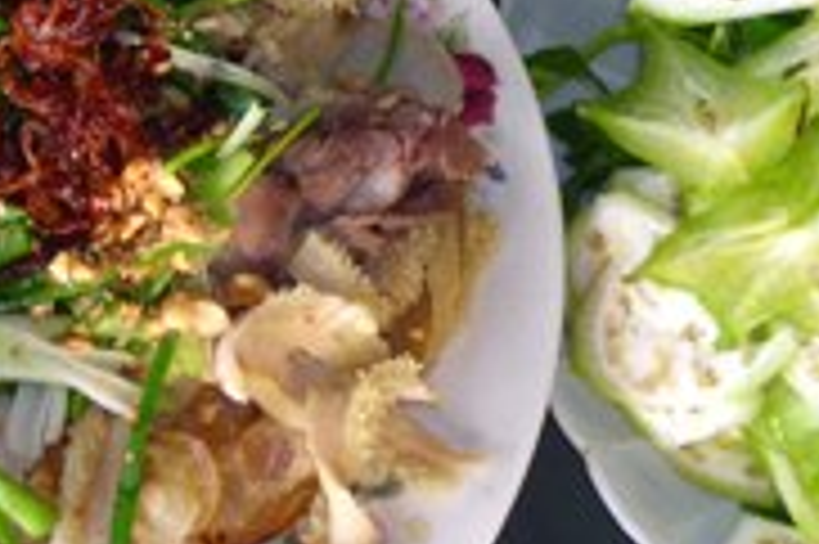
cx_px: 428
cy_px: 45
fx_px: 1977
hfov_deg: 23.4
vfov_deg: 15.5
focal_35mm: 87
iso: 50
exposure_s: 1/30
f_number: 3.2
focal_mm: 6.3
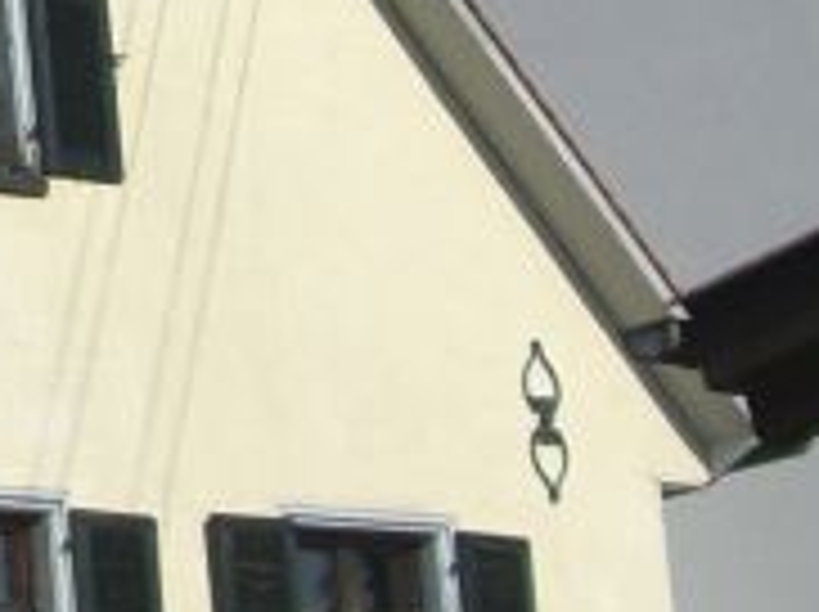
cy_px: 594
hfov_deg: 9.1
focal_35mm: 209
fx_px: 4938
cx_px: -616
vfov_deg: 7.1
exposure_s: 1/640
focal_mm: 7.9
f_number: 5.6
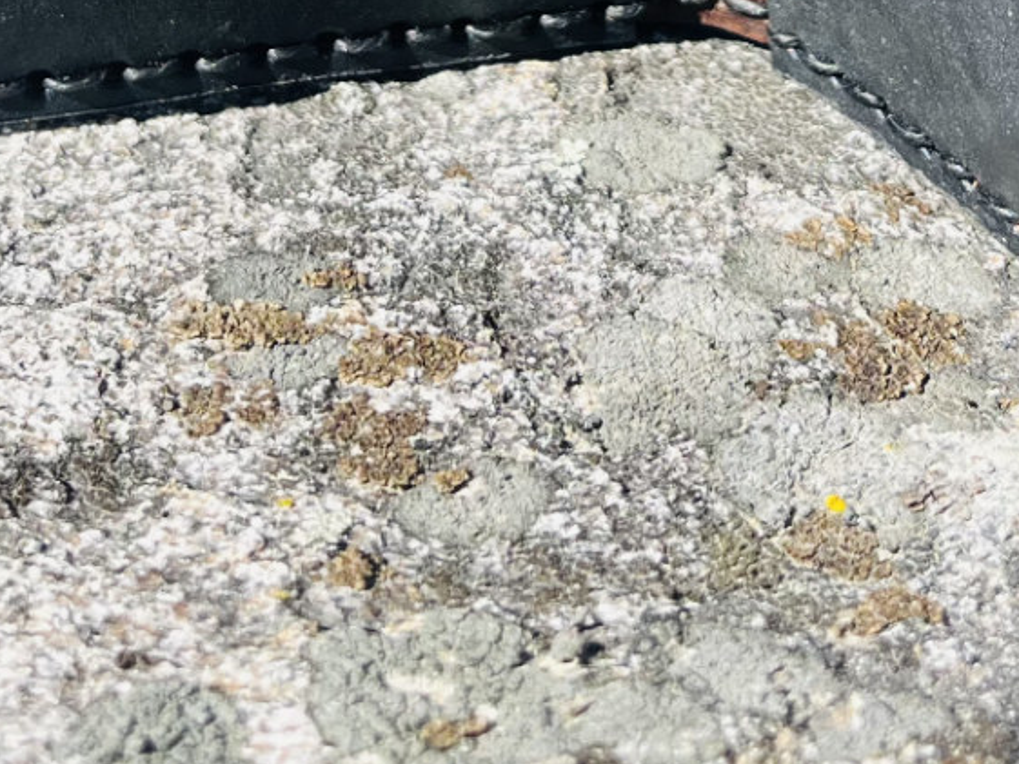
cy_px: -532
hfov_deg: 22.0
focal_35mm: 89
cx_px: 530
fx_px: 2620
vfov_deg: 14.9
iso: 50
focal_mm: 5.1
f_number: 1.6
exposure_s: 1/2062
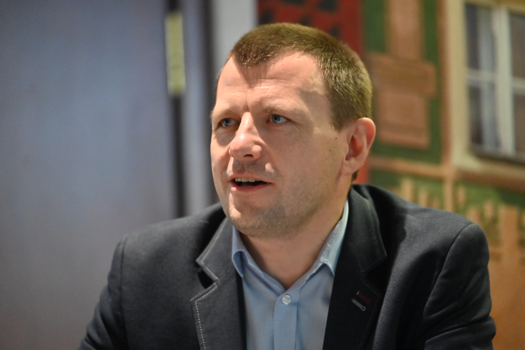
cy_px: 175
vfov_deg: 7.6
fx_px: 2625
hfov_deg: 11.4
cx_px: 262
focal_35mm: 180
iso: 6400
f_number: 2.8
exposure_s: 1/400
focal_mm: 180
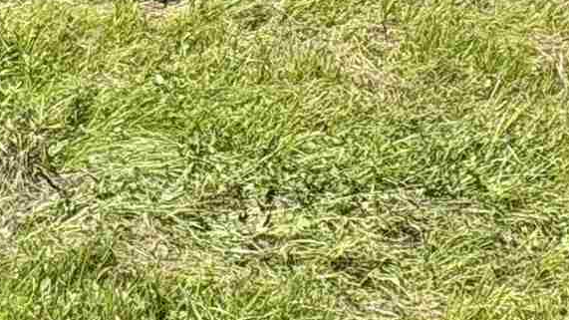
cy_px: -407
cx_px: 144
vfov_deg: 12.2
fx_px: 1237
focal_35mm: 82
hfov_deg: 25.6
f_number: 2.2
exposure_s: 1/910
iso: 40
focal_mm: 2.22
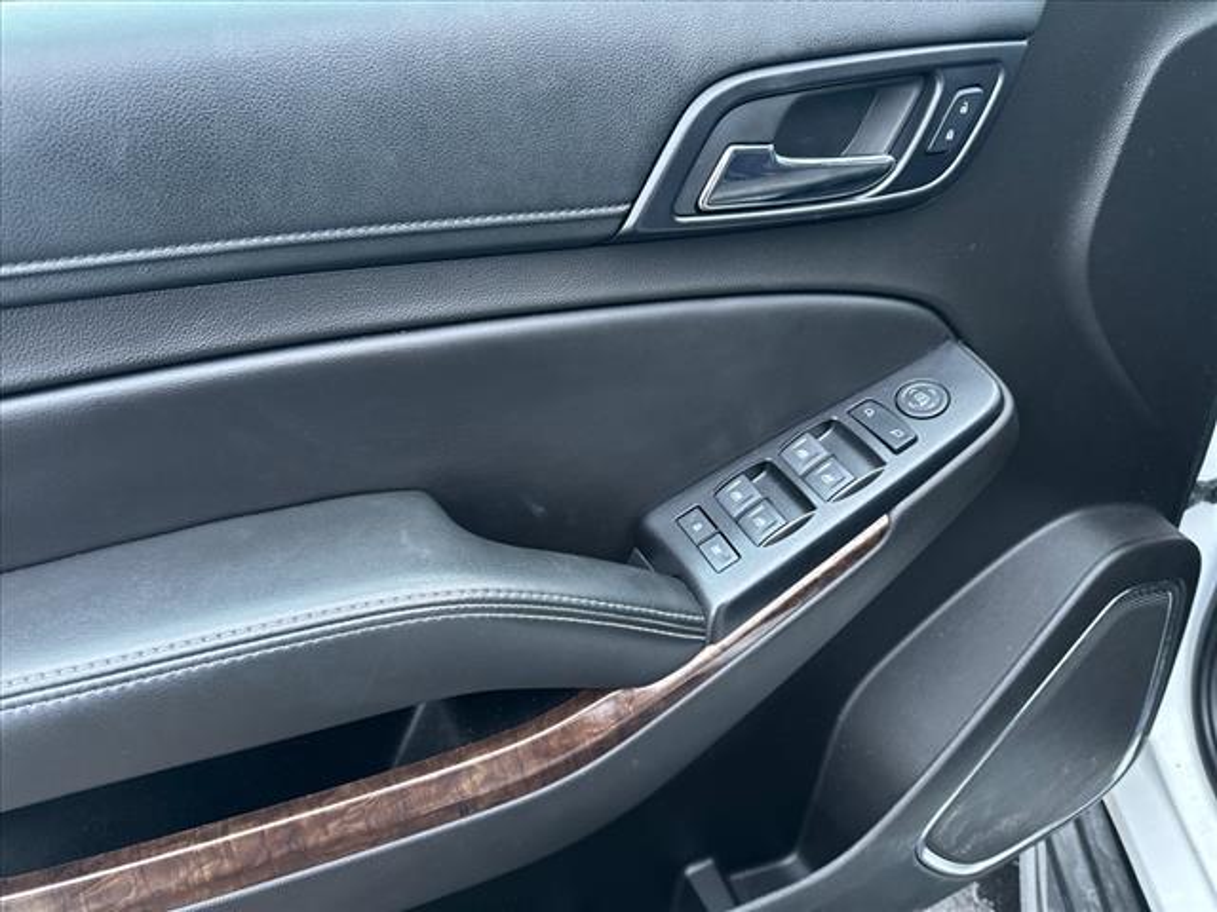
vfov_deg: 56.8
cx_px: 608
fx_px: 844
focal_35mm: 24
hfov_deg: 71.6
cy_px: 456
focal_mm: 6.86
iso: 500
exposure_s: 1/60
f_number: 1.78
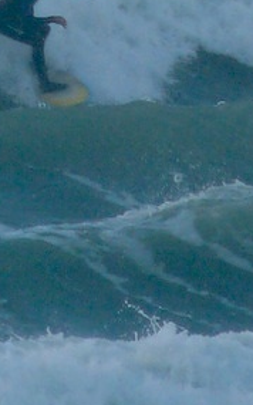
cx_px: 112
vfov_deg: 0.8
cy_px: 44
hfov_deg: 0.5
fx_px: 28753
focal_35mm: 2605
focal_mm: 86.4
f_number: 4.4
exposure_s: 1/160
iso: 100
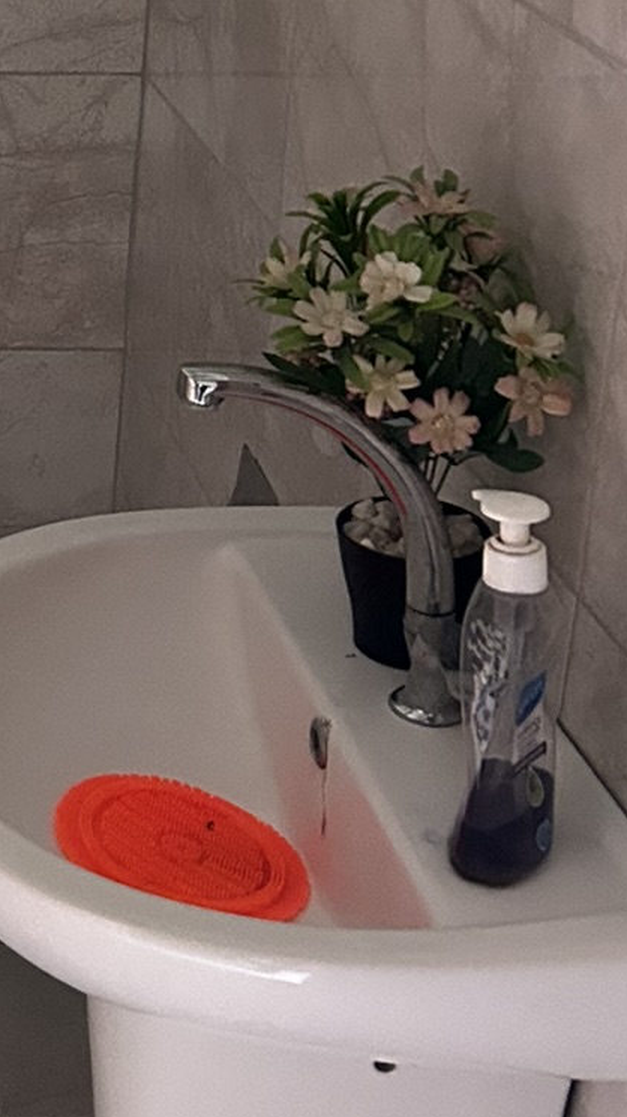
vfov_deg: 26.2
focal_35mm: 78
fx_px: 2308
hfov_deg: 14.2
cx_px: -399
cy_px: 93
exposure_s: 1/60
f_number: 1.5
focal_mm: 5.7
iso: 400
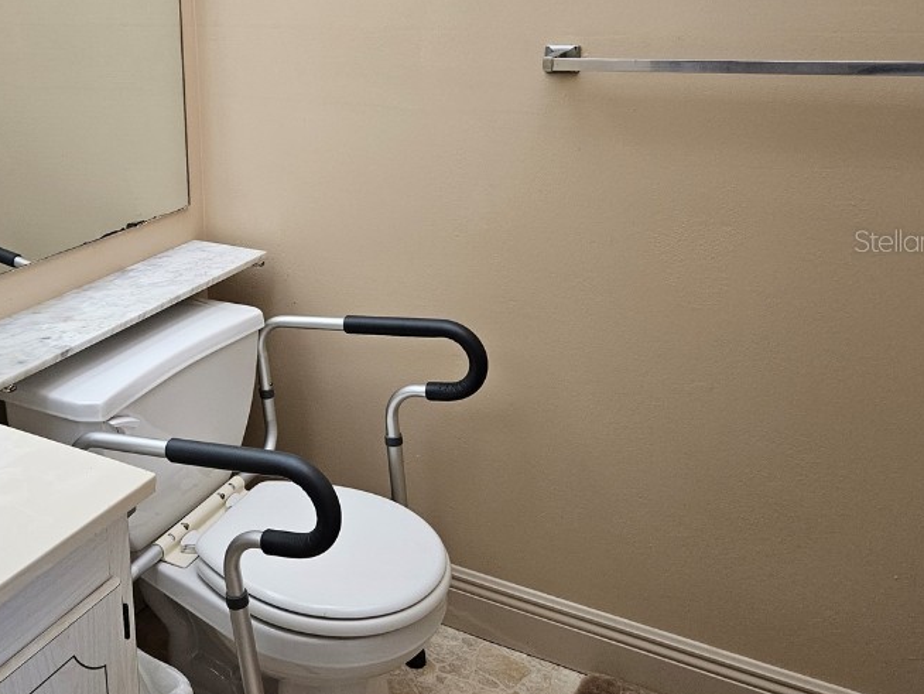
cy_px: 240
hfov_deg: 49.8
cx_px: 264
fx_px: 961
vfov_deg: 39.3
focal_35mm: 36
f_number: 1.8
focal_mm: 5.4
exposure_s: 1/120
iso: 320
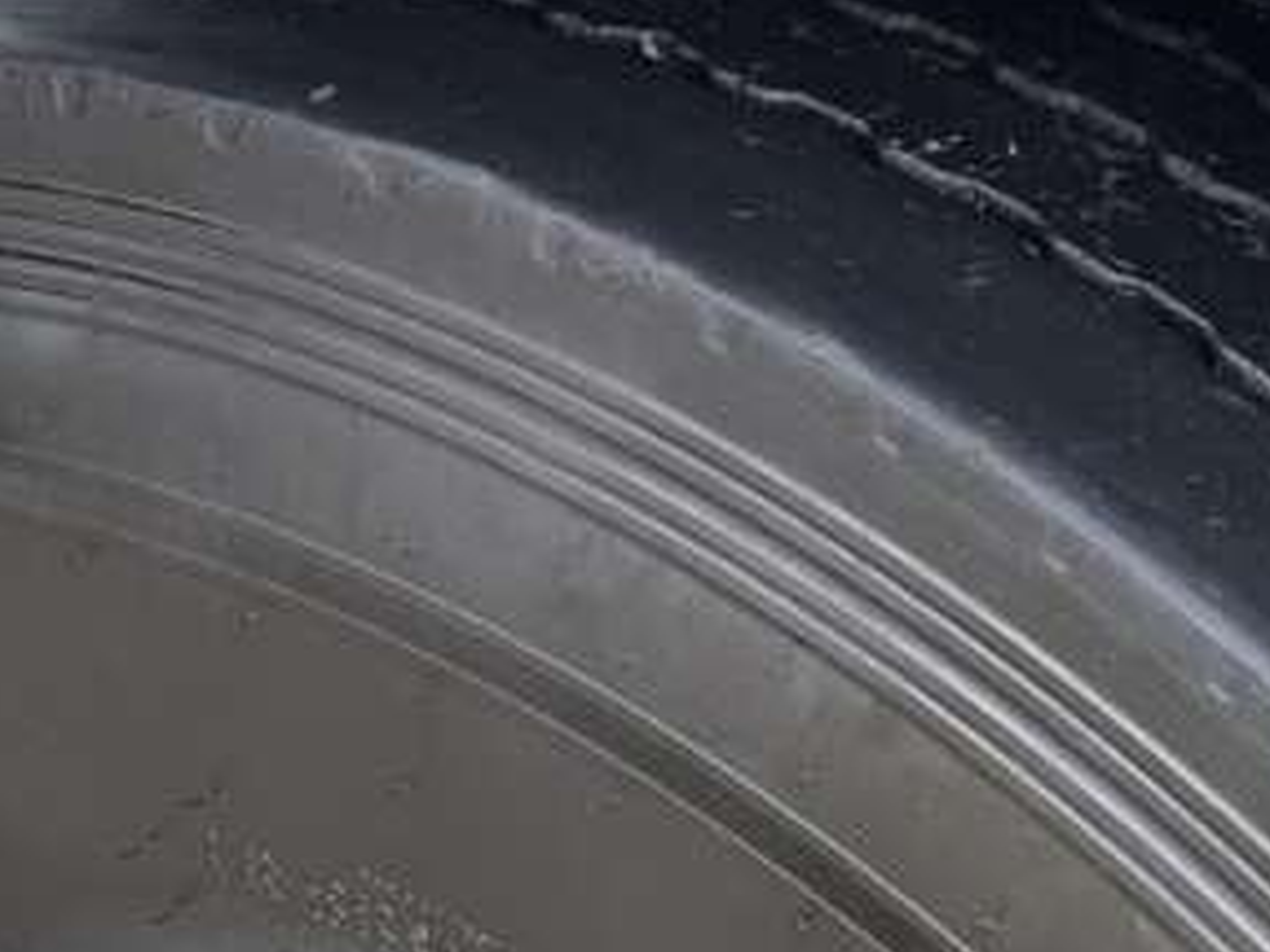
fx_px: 3302
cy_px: 1516
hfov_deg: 21.8
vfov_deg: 15.0
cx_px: 604
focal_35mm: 90
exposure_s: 1/179
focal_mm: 6.76
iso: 80
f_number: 1.78
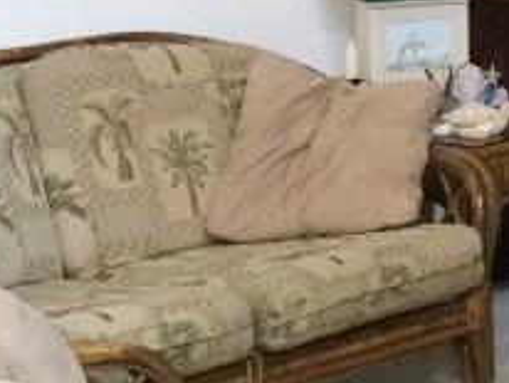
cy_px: 69
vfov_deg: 11.0
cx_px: 840
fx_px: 1987
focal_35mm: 135
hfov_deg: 13.5
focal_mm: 4.15
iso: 160
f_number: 2.2
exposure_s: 1/16
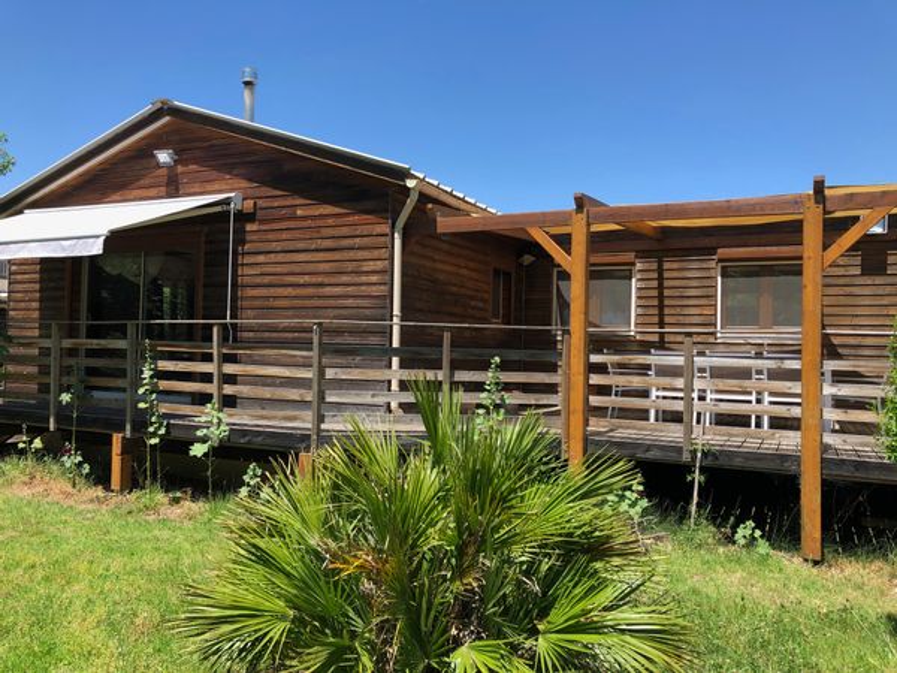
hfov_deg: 63.4
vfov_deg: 49.7
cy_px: 336
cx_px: 448
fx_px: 726
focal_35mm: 28
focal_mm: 3.99
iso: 20
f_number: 1.8
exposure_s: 1/1021
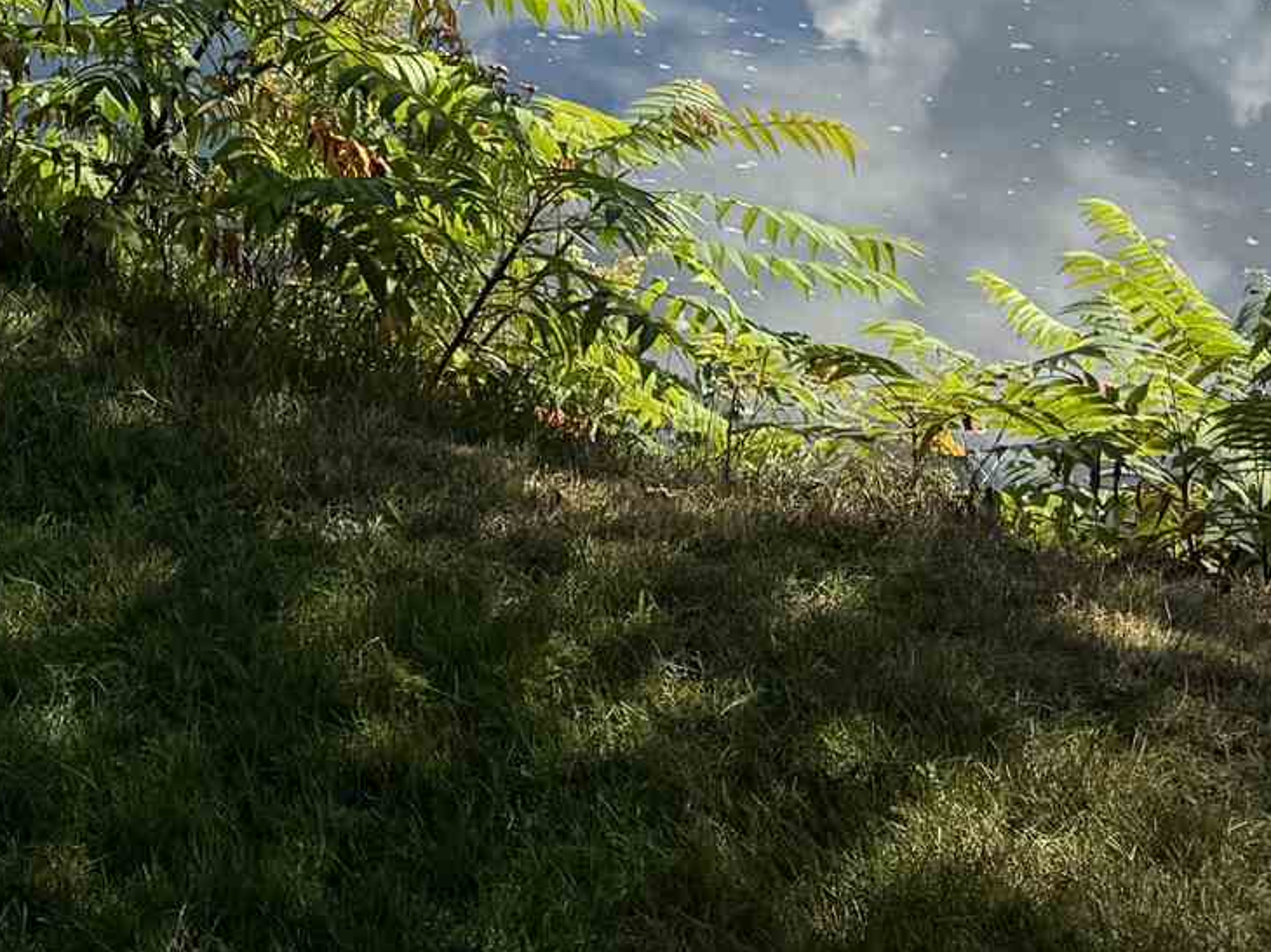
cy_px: -853
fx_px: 3707
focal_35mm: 101
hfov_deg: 18.2
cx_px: -357
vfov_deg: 13.0
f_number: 1.78
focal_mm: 6.76
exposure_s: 1/4608
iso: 80
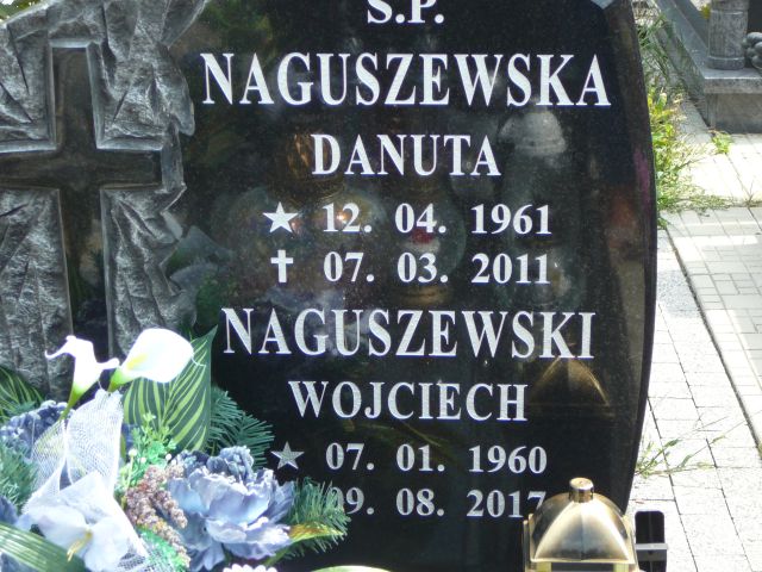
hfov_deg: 25.3
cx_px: 381
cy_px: 286
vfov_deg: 19.1
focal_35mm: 77
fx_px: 1695
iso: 80
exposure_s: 1/200
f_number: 3.7
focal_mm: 11.5
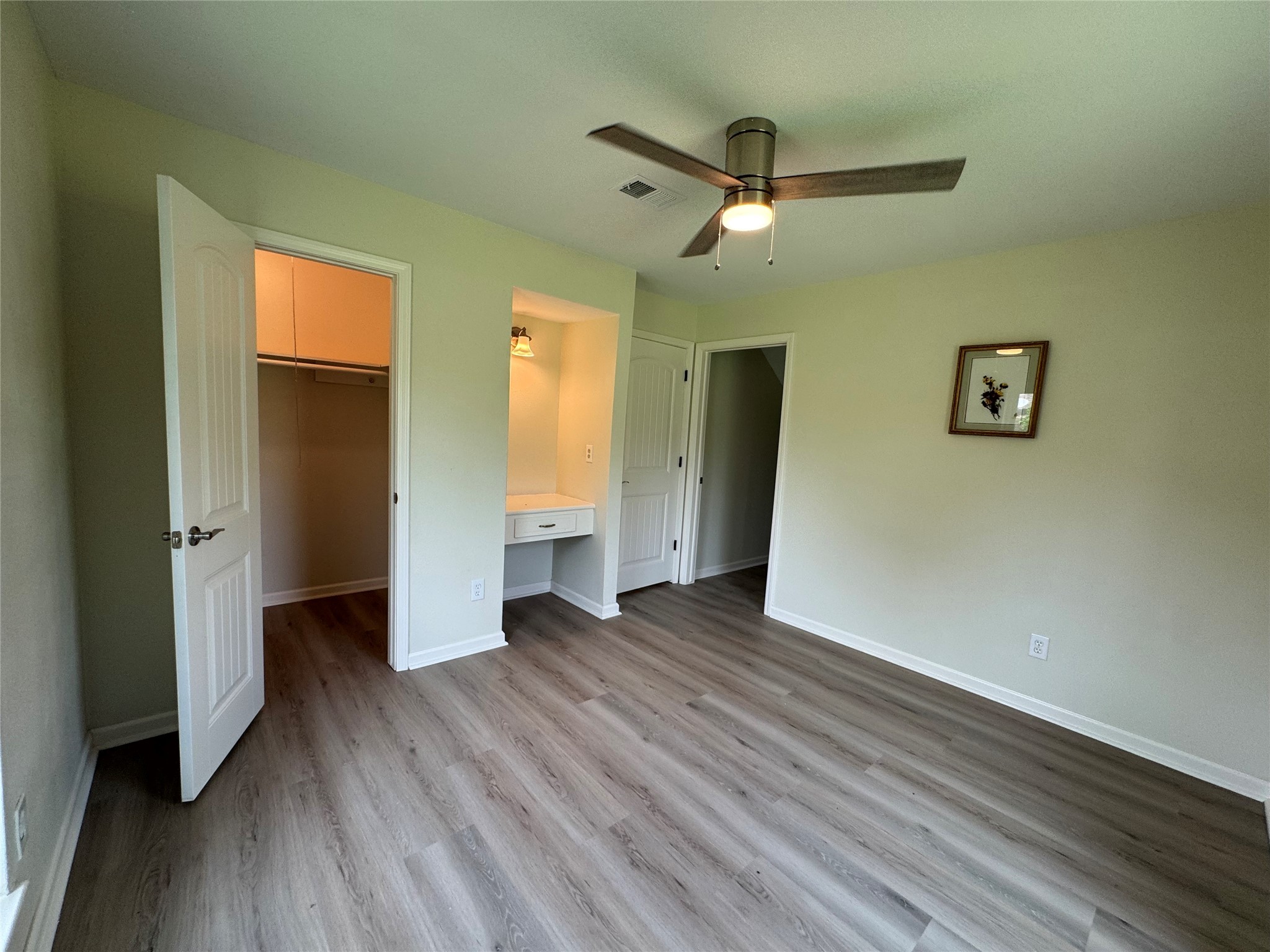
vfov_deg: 85.7
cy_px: 476
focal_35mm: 14
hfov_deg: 102.1
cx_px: 635
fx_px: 514
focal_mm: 2.22
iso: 80
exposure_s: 1/120
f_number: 2.2
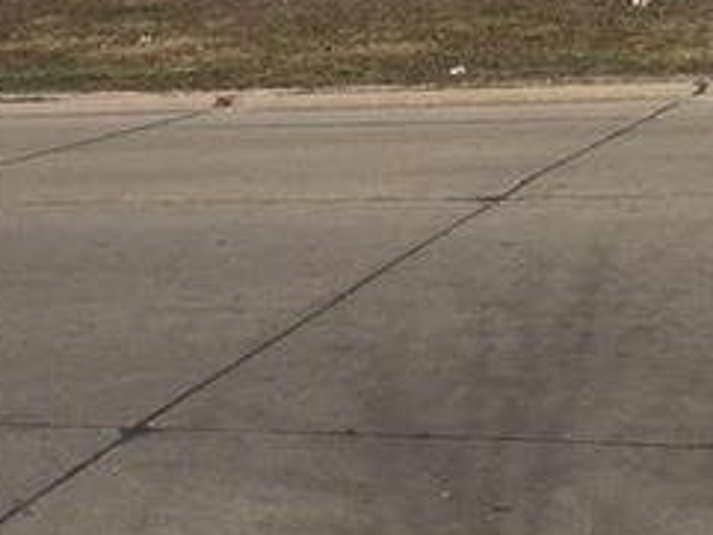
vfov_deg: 18.5
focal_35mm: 77
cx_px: 666
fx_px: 1587
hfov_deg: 24.5
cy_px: -44
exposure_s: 1/2331
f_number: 2.2
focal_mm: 4.15
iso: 25
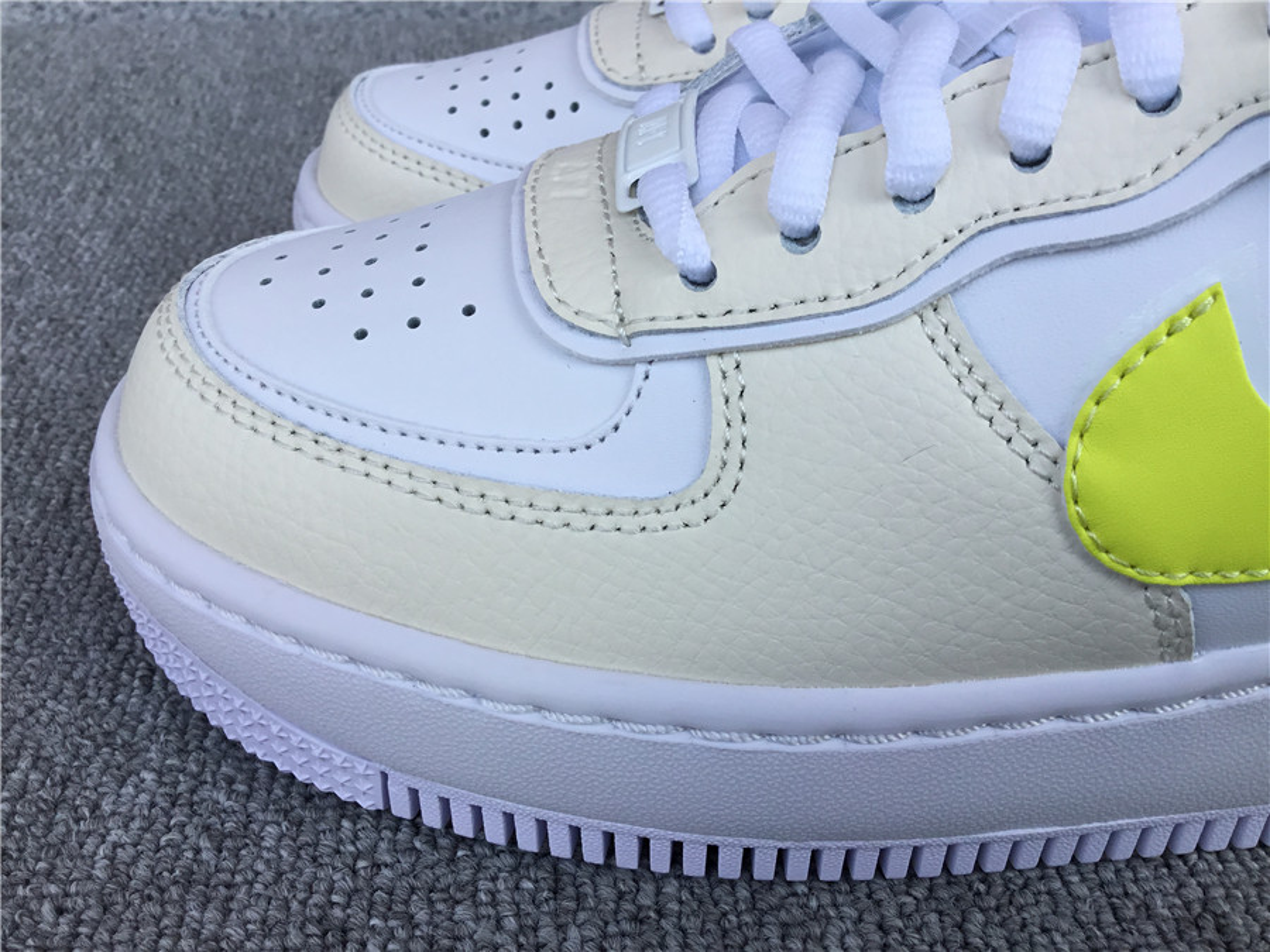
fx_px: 1137
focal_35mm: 31
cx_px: 635
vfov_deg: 45.4
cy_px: 476
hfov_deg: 58.4
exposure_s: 1/491
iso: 25
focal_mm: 3.3
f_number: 2.4
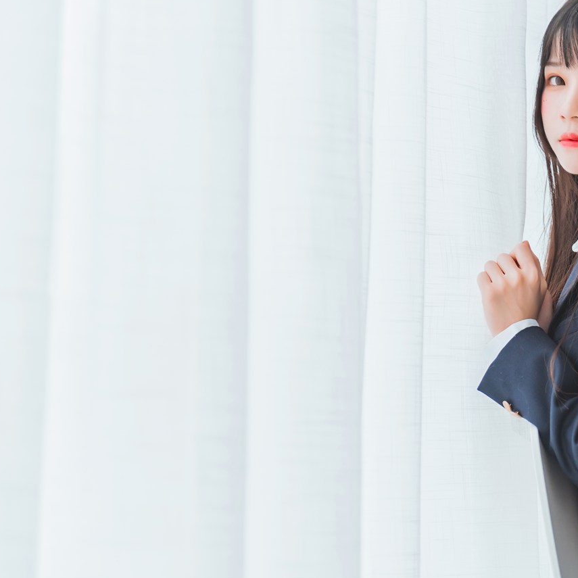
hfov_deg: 16.7
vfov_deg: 17.1
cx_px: 565
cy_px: 322
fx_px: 1927
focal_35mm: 102
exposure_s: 1/160
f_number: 2.8
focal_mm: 57
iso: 320
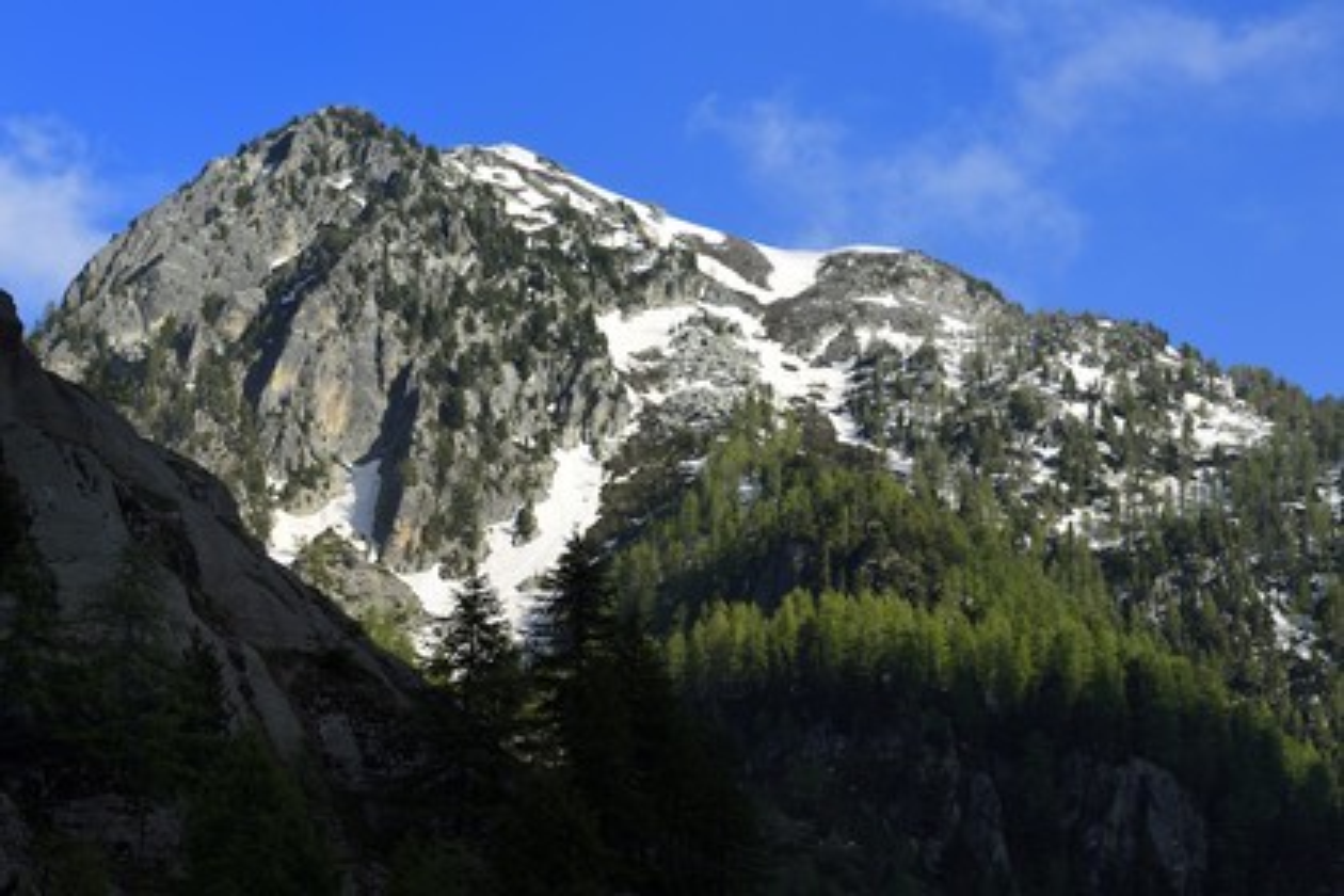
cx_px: 672
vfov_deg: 13.0
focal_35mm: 105
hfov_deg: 19.5
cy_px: 448
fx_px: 3920
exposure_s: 1/200
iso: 200
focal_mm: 105
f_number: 11
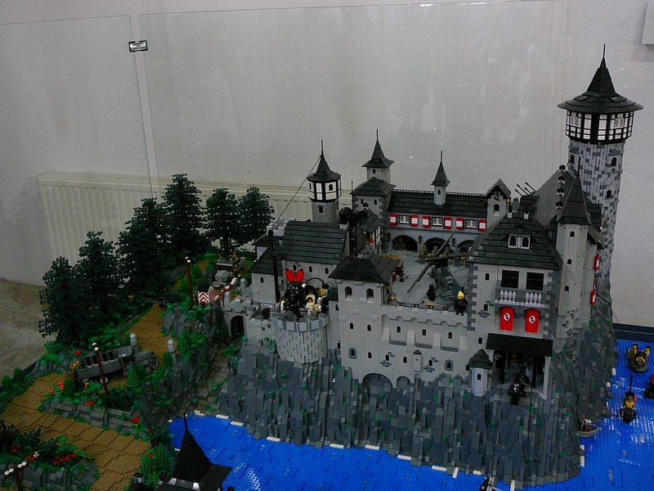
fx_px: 661
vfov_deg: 40.7
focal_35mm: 35
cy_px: 246
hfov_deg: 52.6
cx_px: 327
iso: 200
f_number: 2.8
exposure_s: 1/8
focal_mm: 5.2
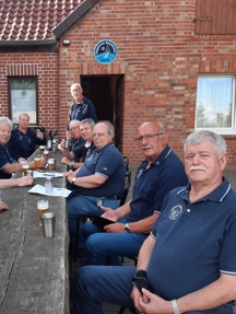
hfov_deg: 39.2
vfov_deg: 52.6
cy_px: 156
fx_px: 317
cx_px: 46
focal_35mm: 35
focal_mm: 3.92
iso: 40
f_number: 1.7
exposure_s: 1/278
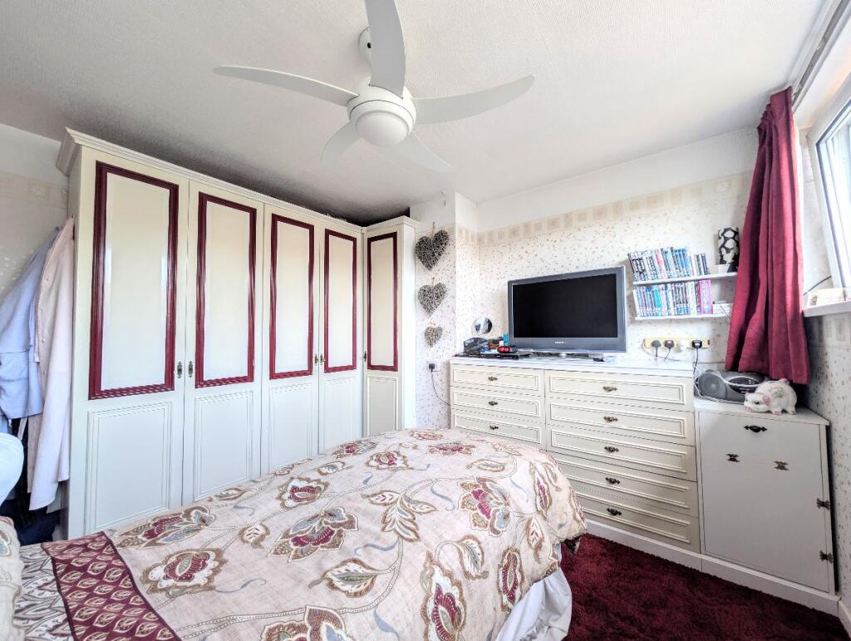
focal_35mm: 12
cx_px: 426
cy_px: 320
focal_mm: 2.02
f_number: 1.7
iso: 47
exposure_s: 1/95.6
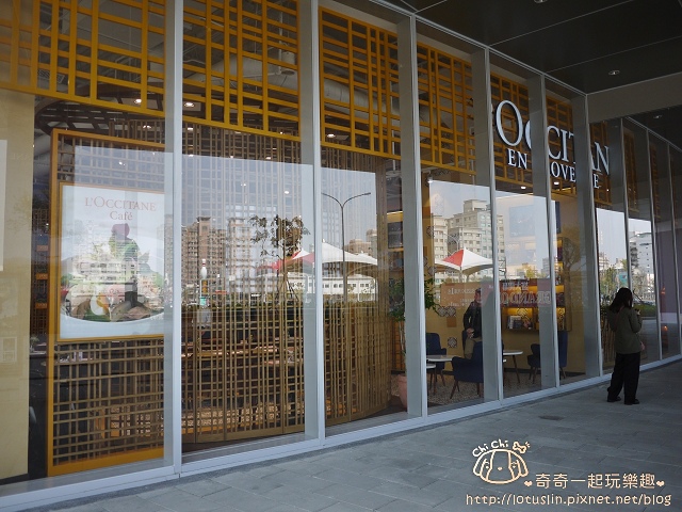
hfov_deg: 63.4
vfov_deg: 49.7
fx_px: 552
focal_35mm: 28
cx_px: 341
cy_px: 256
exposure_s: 1/500
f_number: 2.5
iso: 100
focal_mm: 14
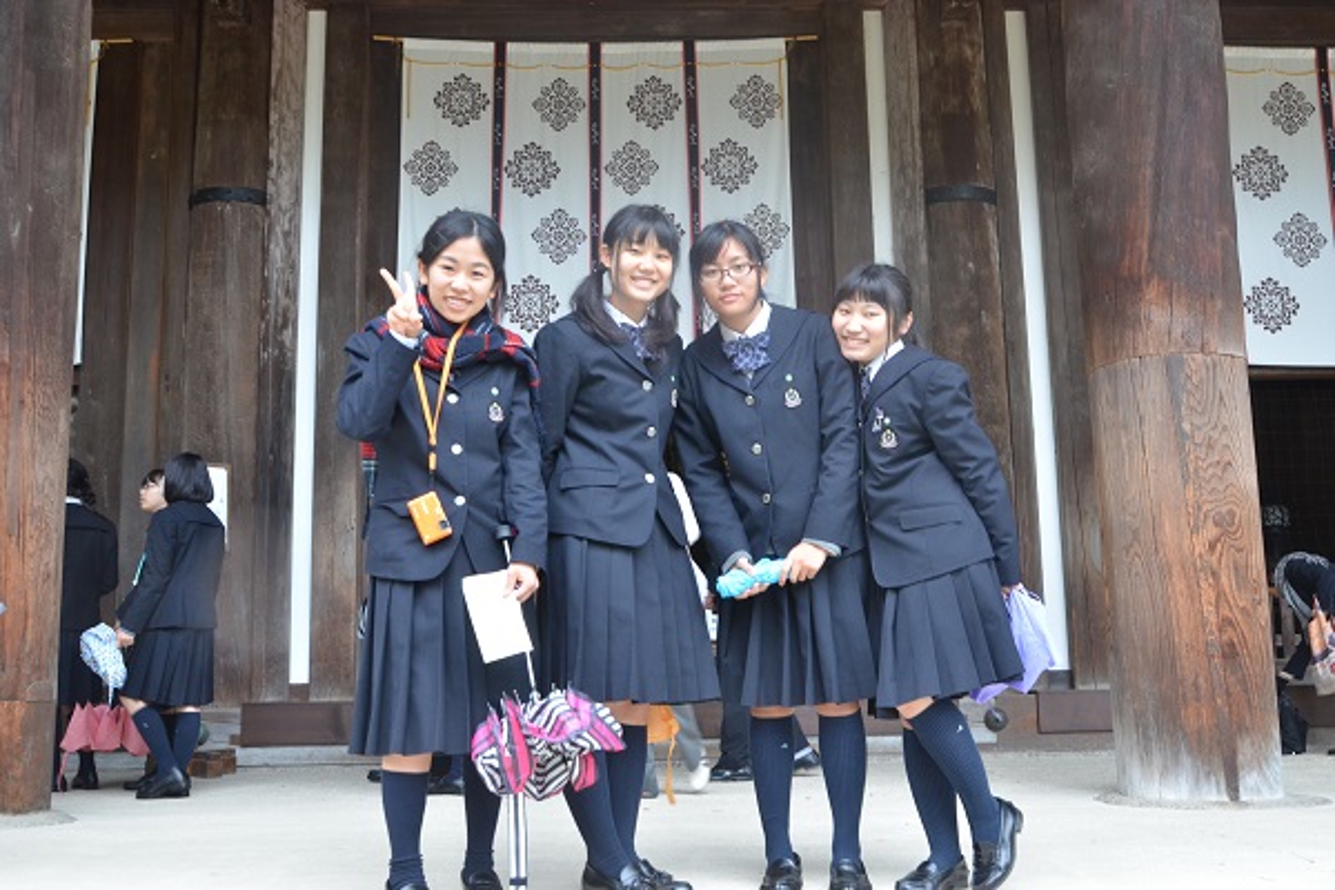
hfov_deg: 53.1
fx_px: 1335
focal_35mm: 36
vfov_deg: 36.9
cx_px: 668
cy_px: 445
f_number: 5.6
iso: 800
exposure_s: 1/30
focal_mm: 24
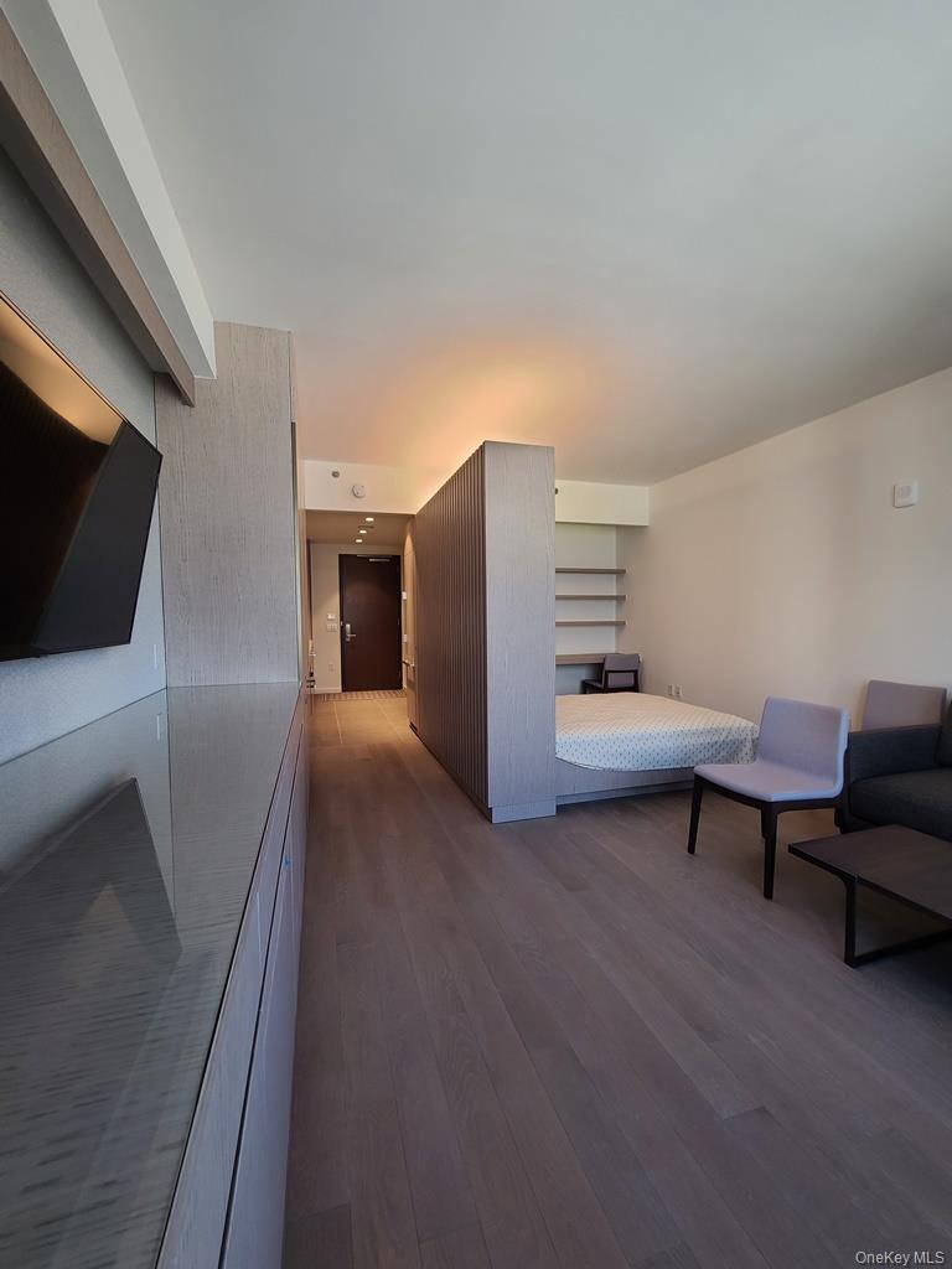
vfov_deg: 106.2
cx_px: 476
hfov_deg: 89.9
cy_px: 634
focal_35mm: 13
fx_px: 477
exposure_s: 1/59
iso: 80
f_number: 2.2
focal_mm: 2.2
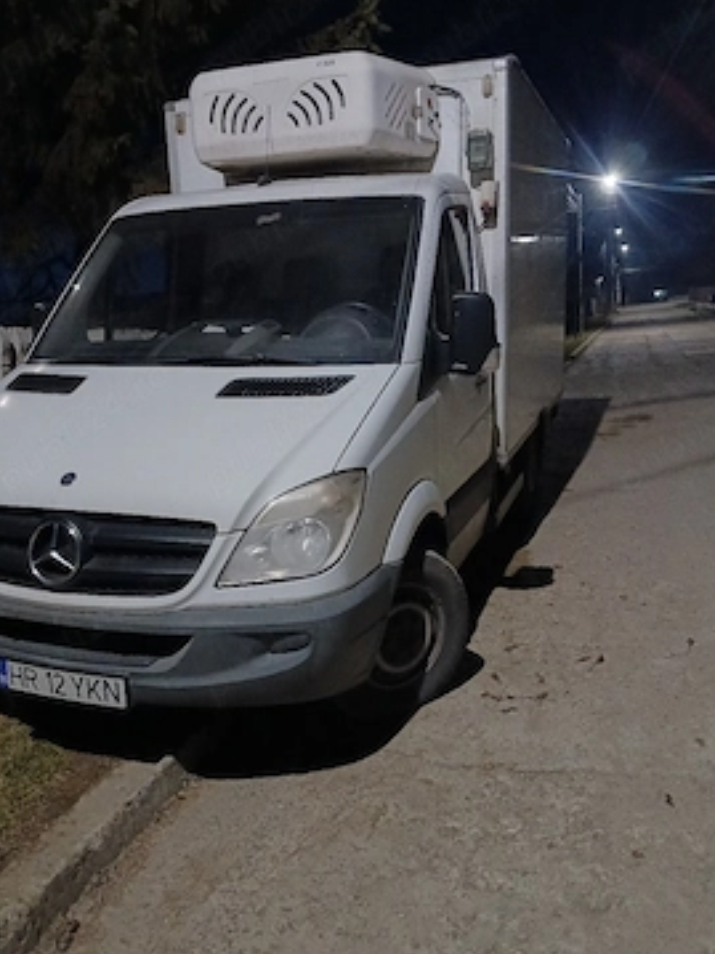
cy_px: 460
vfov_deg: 61.7
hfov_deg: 48.2
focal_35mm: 29
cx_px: 343
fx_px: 799
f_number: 1.8
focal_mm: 3.98
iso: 1000
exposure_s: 1/14
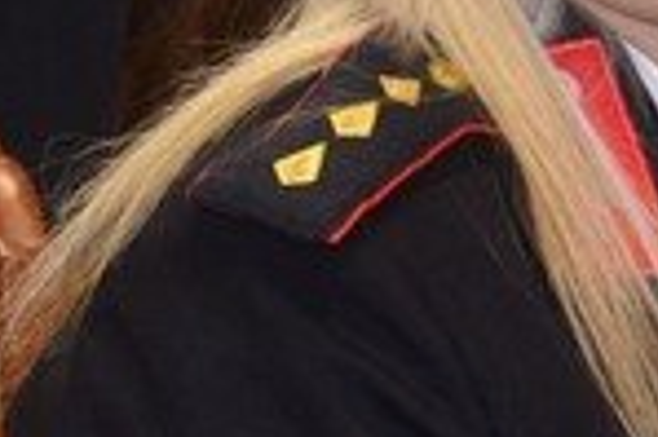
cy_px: -9
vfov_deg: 2.7
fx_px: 9275
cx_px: 645
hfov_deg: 4.1
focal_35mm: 508
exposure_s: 1/60
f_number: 8
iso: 2000
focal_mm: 90
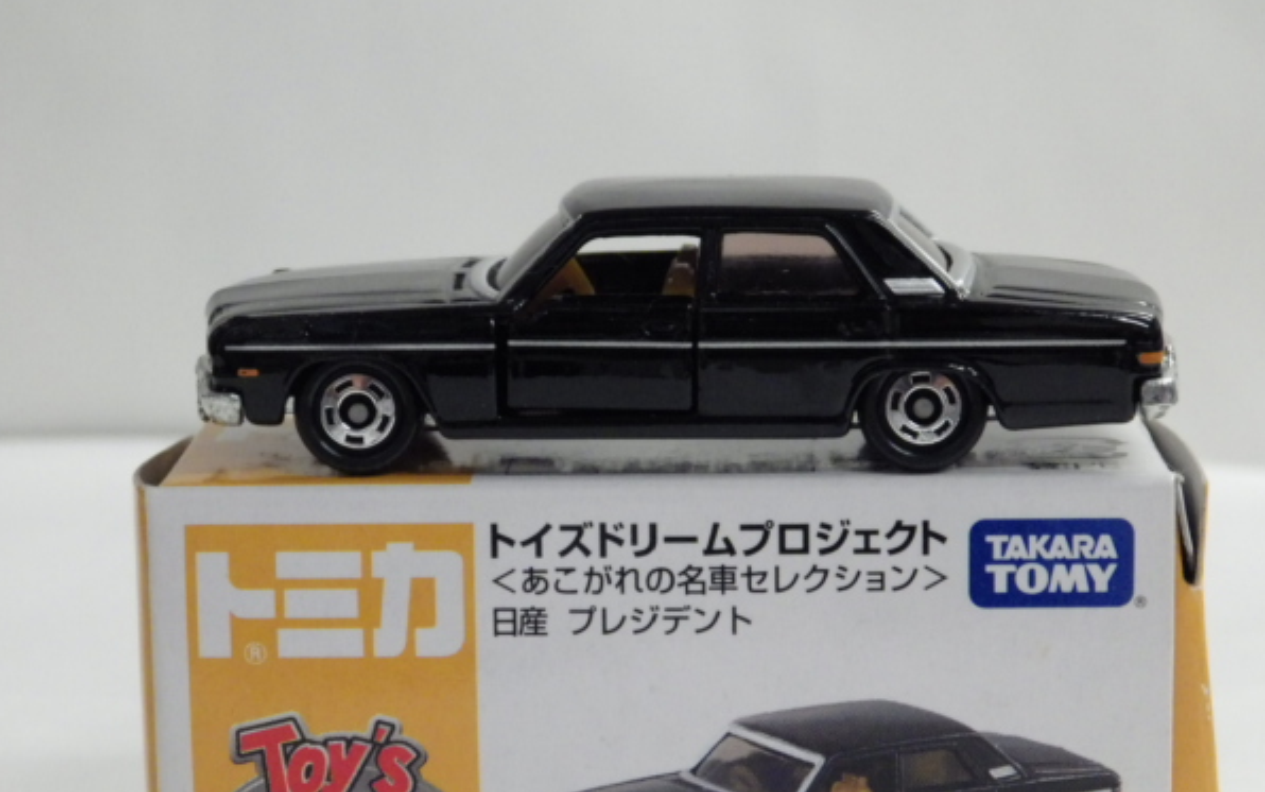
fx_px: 3414
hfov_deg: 21.0
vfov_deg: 13.2
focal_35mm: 99
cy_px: 501
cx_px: 654
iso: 800
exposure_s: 1/60
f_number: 4.4
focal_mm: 15.6
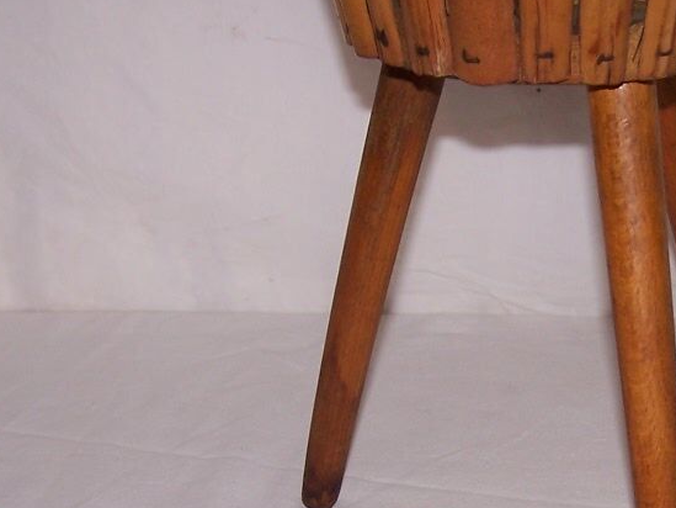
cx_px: 547
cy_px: 383
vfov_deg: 17.7
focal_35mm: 83
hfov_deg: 23.2
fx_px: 1621
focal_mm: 6.3
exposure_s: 1/60
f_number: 2.8
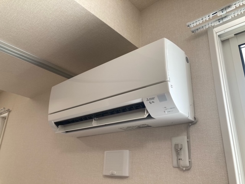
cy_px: 92
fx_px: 198
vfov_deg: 49.7
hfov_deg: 63.4
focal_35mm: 28
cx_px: 122
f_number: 1.8
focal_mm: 3.99
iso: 40
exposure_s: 1/99
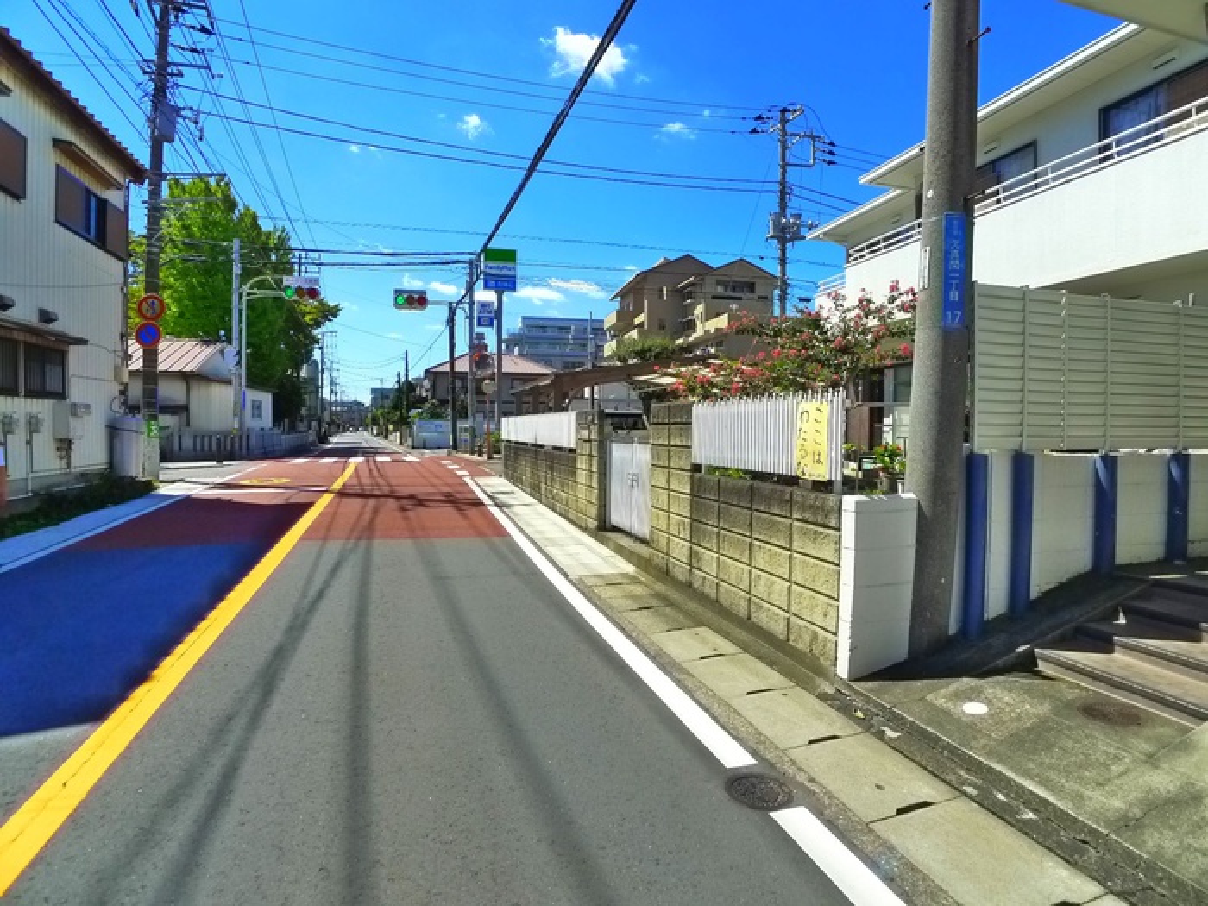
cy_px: 453
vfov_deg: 56.8
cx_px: 604
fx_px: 838
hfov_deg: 71.6
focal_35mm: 24
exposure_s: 1/800
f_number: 4
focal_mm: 5.1
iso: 400
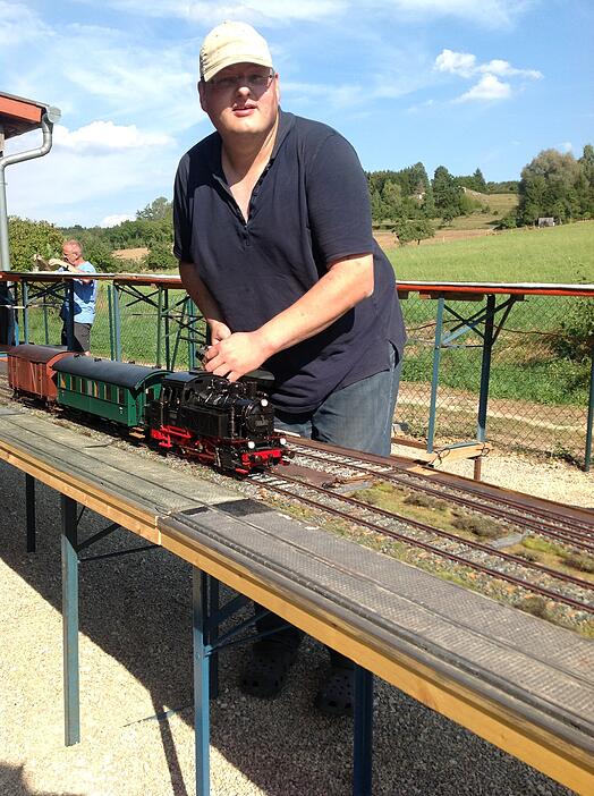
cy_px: 398
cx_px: 297
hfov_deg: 40.6
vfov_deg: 52.7
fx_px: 803
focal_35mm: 35
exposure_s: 1/1163
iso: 50
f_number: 2.4
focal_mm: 4.28
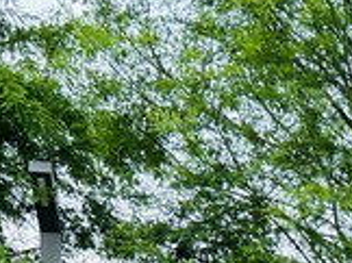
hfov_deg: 14.3
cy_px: 521
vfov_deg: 10.8
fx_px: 1279
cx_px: 569
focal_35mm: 126
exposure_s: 1/460
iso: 80
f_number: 1.78
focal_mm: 6.86
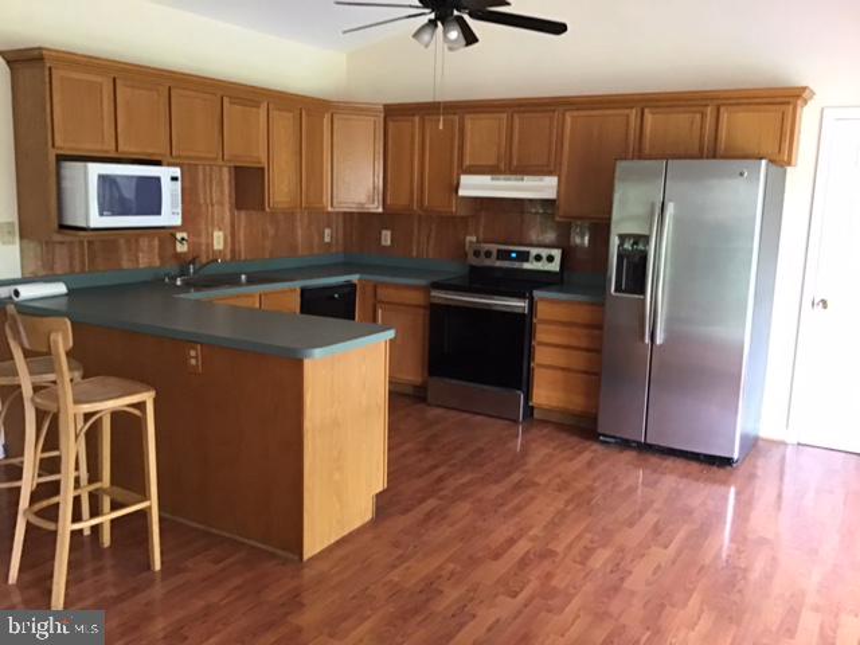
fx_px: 770
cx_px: 430
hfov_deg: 58.4
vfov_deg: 45.4
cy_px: 322
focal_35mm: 31
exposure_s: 1/24
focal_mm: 3.3
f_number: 2.4
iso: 200
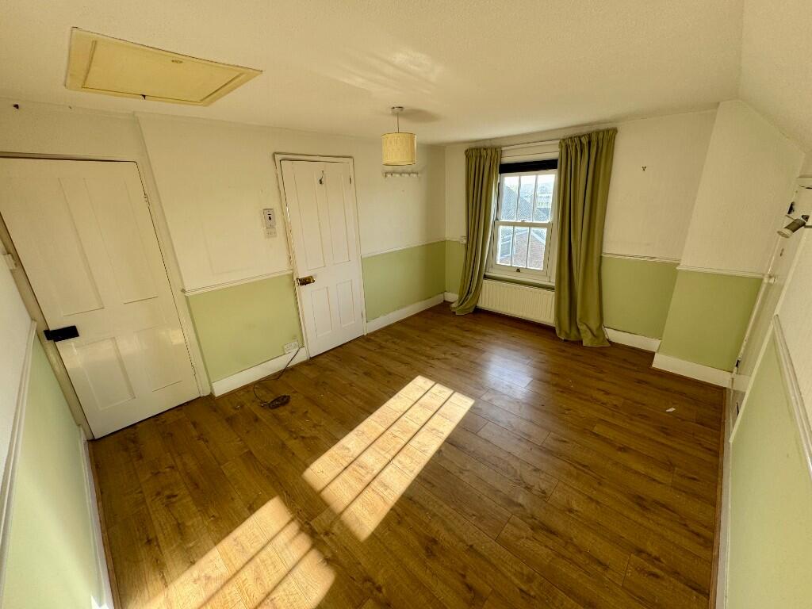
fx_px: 328
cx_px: 406
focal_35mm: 14
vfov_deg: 85.7
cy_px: 304
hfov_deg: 102.1
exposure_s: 1/118
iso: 40
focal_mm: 2.22
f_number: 2.2
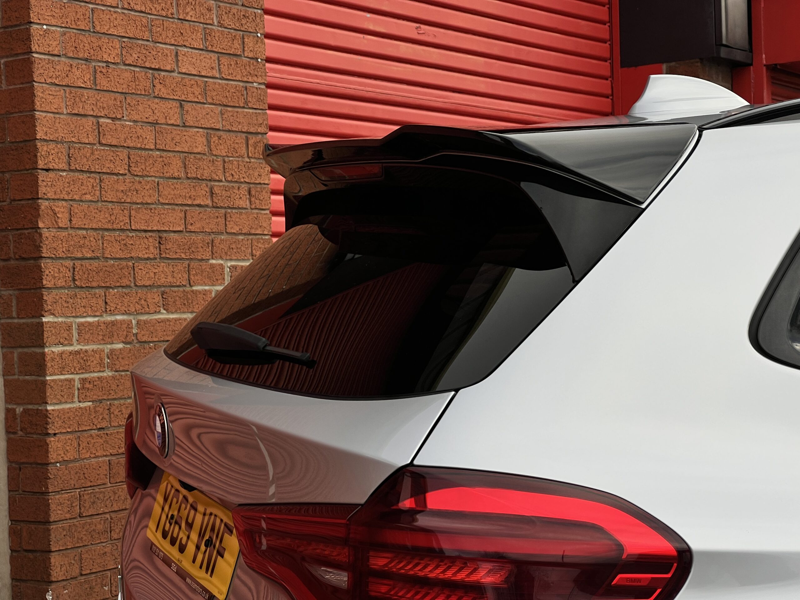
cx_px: 400
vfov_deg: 19.1
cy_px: 300
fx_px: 1780
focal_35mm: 77
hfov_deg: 25.3
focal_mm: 9
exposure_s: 1/290
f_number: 2.8
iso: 32
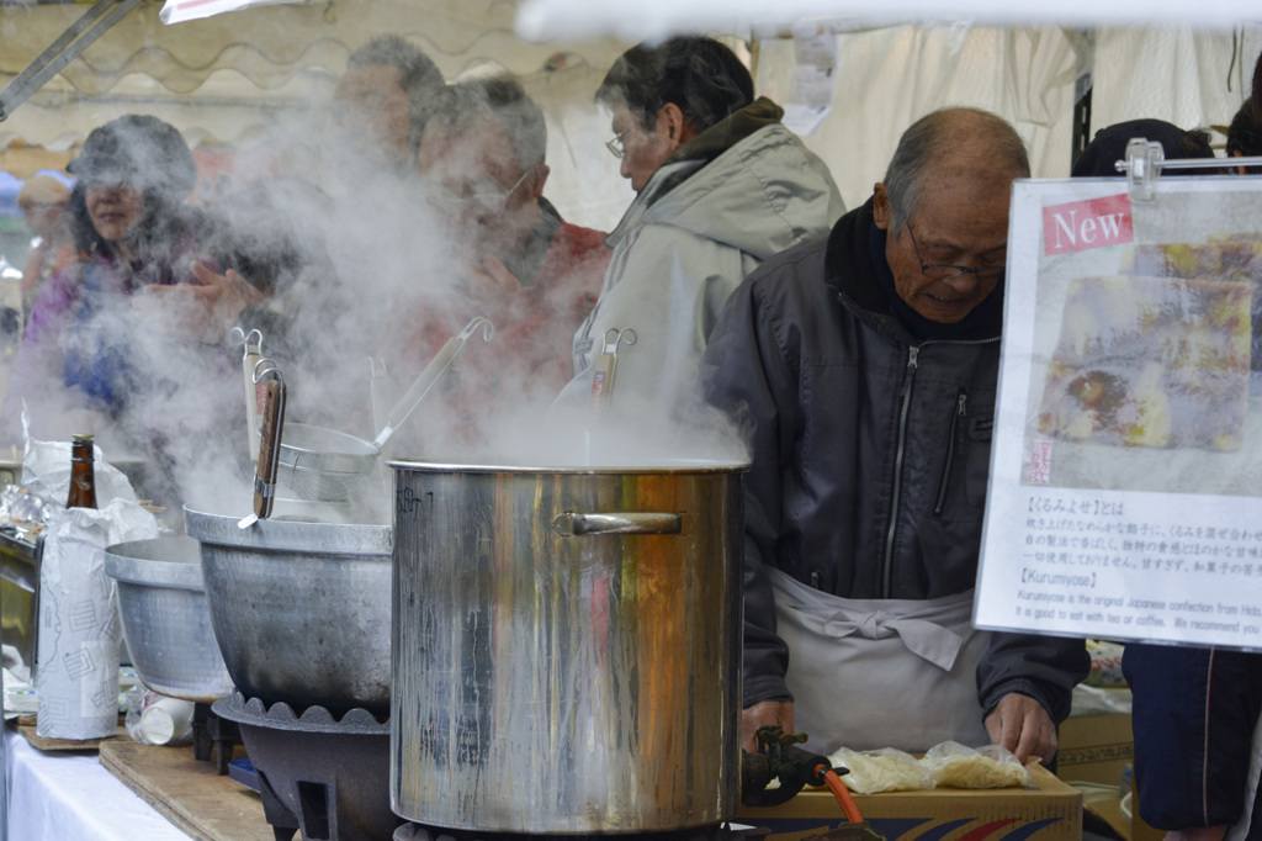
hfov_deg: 24.6
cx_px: 631
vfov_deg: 16.5
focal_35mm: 82
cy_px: 420
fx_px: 2891
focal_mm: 55
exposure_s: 1/250
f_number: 8
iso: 400
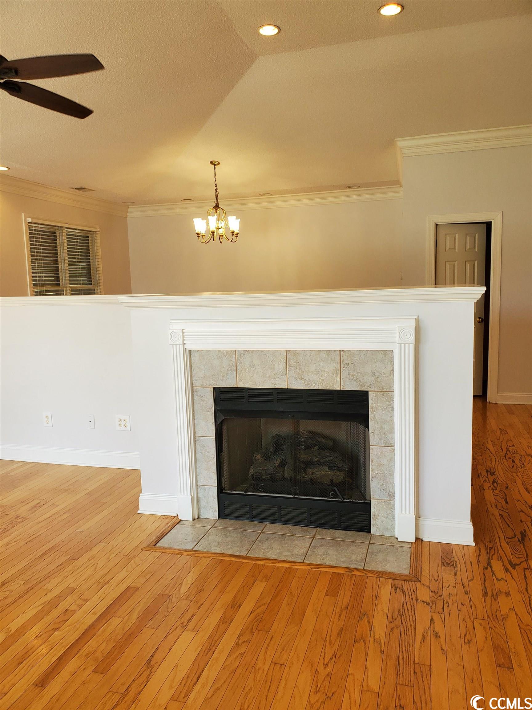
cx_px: 266
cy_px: 355
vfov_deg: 67.3
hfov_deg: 53.1
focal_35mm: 26
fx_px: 533
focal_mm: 4.3
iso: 160
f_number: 2.4
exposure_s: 1/120
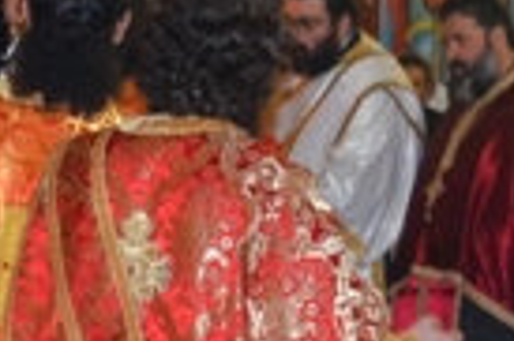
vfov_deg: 7.1
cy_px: -195
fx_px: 2695
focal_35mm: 189
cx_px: 627
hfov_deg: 10.7
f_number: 6.3
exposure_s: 1/60
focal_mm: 18
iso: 2000
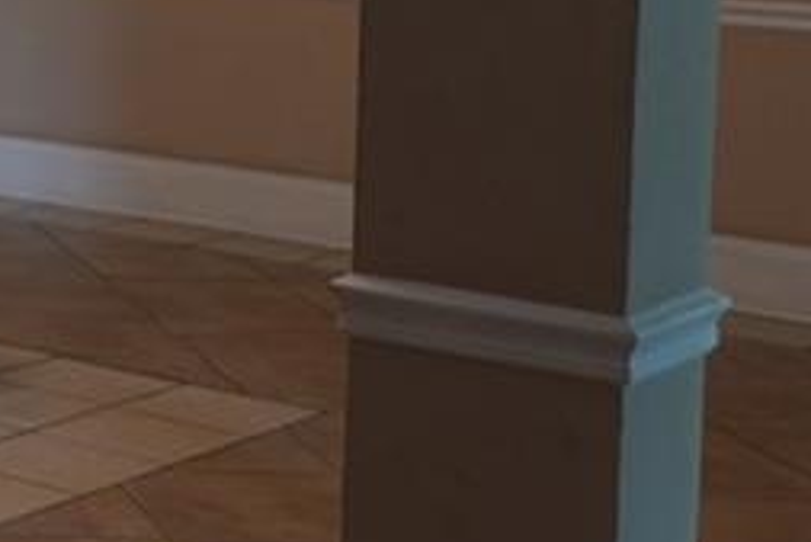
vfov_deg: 12.9
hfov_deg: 15.9
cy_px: -63
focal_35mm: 104
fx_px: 2348
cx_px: -750
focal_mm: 11
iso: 250
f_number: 1.8
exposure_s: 1/50
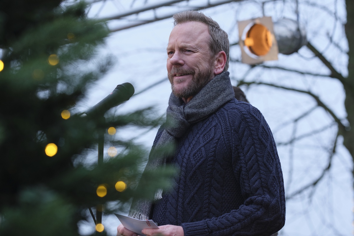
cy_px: 118
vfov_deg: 10.2
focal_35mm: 135
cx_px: 177
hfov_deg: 15.2
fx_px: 1327
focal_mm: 90
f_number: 3.6
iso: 1000
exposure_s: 1/320
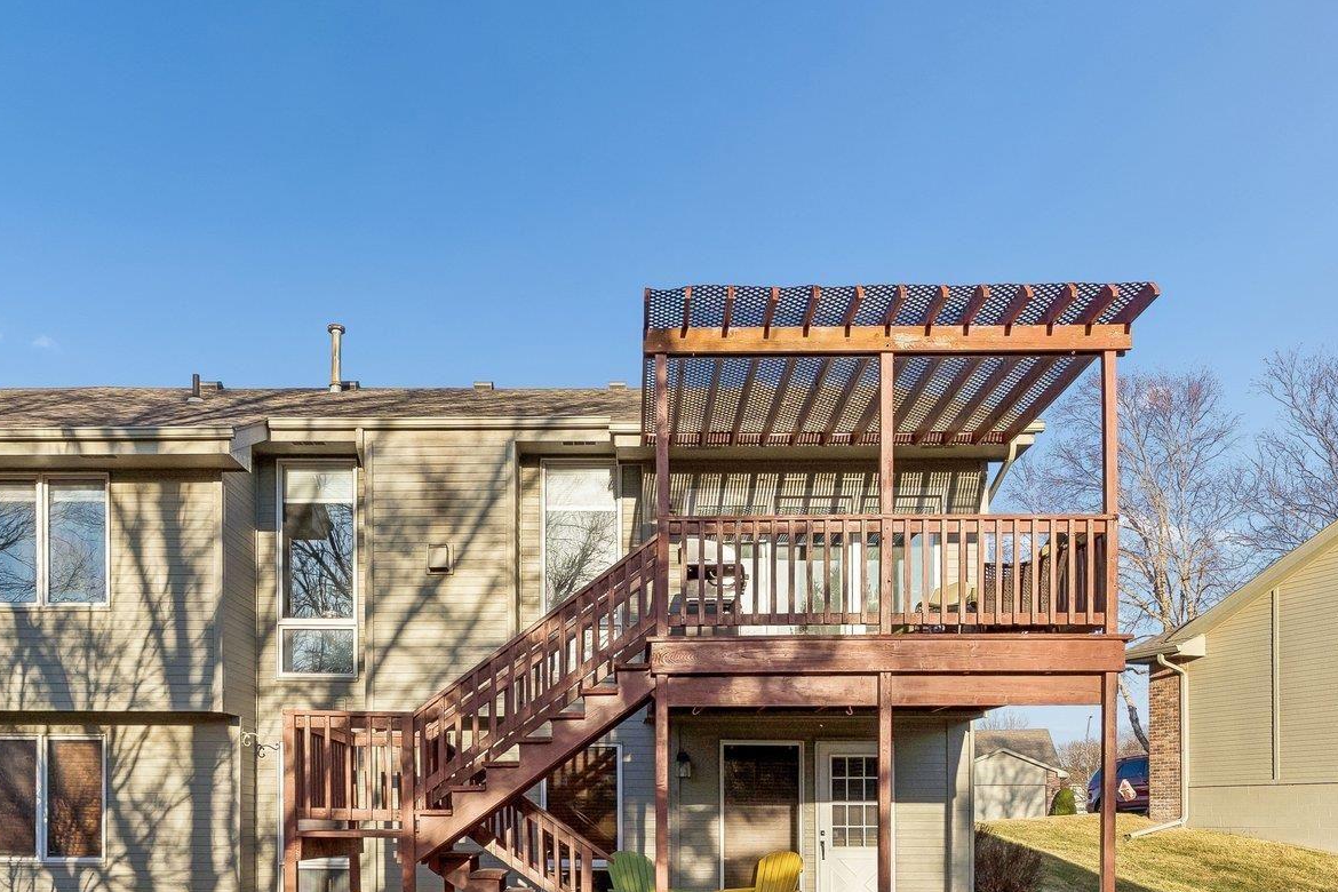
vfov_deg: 44.6
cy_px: 577
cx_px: 591
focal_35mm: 29
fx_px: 1073
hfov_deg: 63.7
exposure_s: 1/400
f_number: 8
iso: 200
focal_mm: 16.5
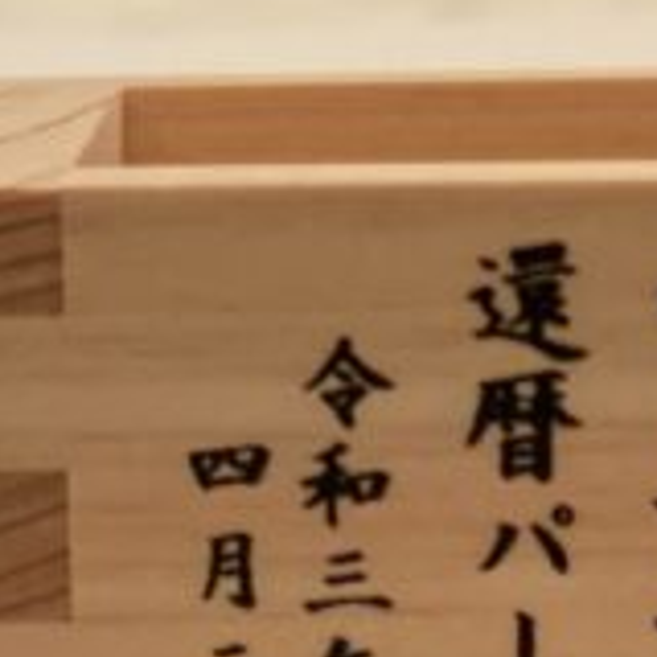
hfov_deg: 7.9
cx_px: 706
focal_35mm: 221
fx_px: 4746
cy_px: 443
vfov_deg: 7.9
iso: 250
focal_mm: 6
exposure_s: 1/100
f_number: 2
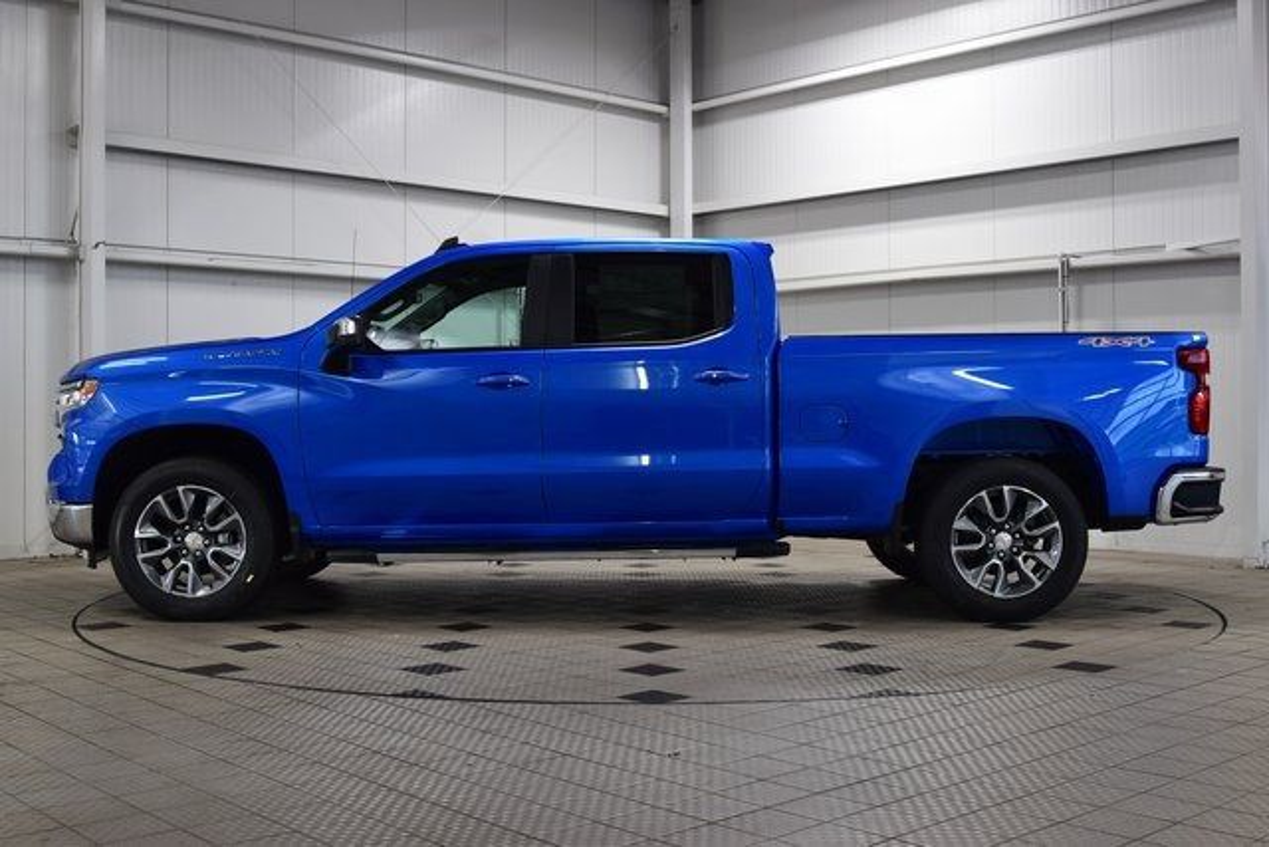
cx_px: 634
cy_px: 424
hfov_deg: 47.9
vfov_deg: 33.0
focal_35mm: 40
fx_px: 1428
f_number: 6.3
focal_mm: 27
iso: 400
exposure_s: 1/20
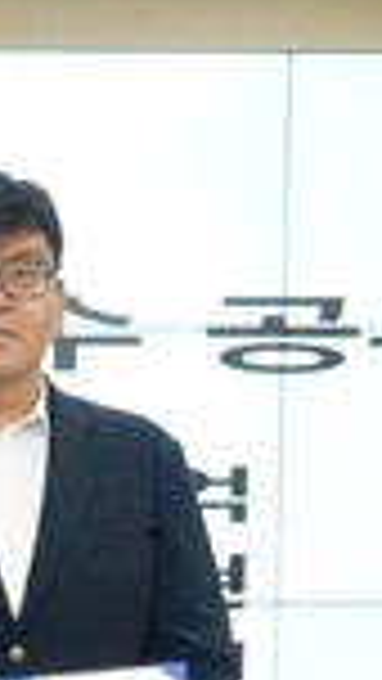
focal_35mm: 131
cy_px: 696
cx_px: -706
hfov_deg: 8.1
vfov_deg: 16.0
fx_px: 2358
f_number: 22
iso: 25600
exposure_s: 1/125
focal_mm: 29
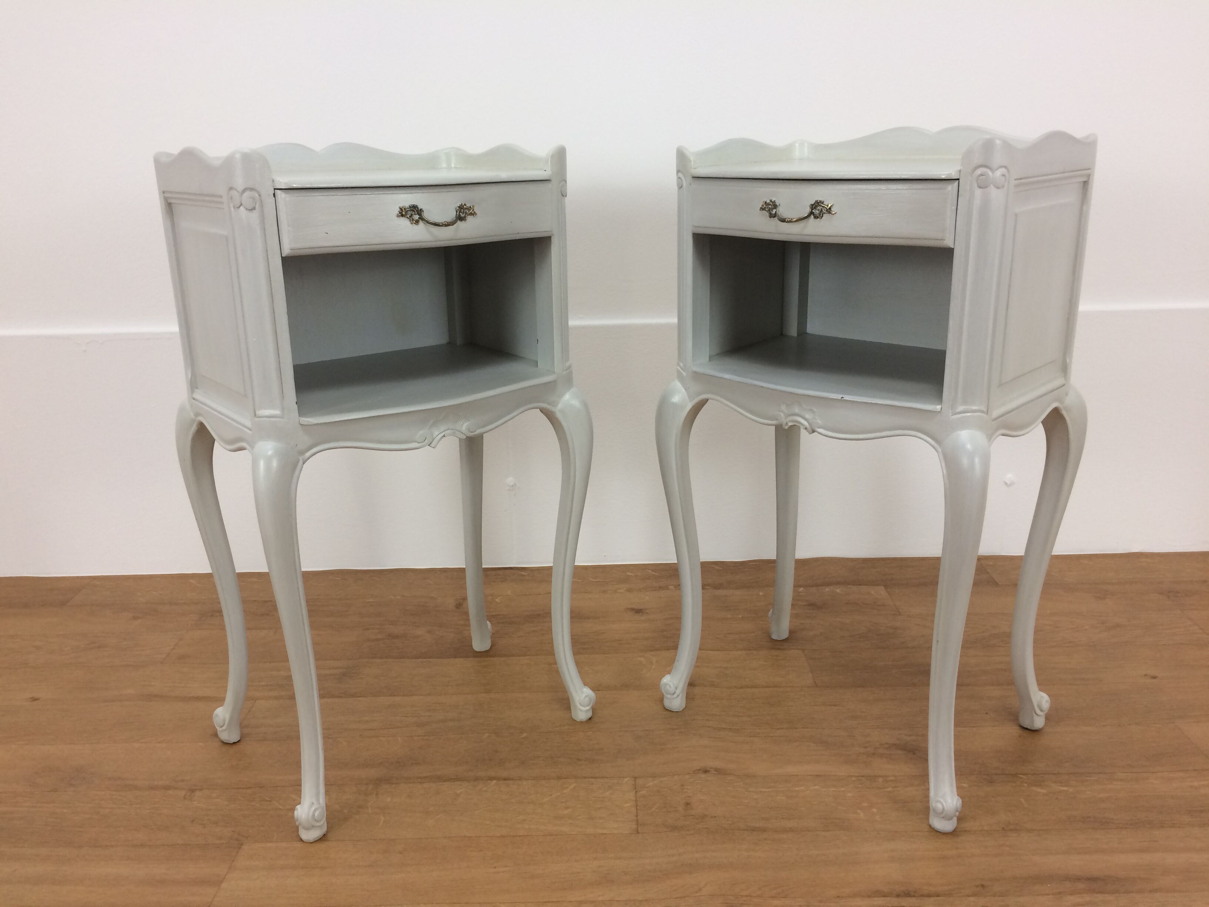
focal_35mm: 29
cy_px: 454
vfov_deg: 48.2
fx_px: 1013
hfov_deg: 61.7
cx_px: 604
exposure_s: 1/33
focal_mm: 4.15
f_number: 2.2
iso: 40
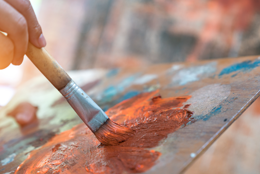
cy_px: 79
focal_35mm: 81
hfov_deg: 25.1
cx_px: 136
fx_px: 585
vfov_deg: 16.9
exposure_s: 1/80
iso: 160
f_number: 2.8
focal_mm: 62
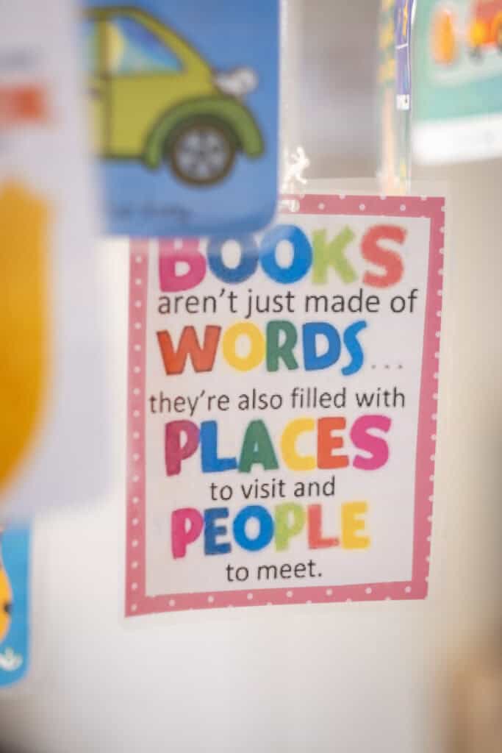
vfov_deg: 24.2
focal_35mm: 84
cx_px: 251
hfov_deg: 16.3
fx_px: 1756
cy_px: 376
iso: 320
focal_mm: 56
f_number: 1.6
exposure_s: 1/125
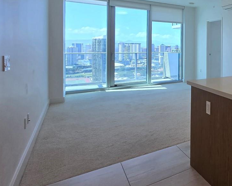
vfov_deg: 48.7
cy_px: 38
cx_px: 248
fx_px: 192
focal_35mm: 28
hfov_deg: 47.4
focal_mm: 1.7
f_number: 2.2
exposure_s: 1/120
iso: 32
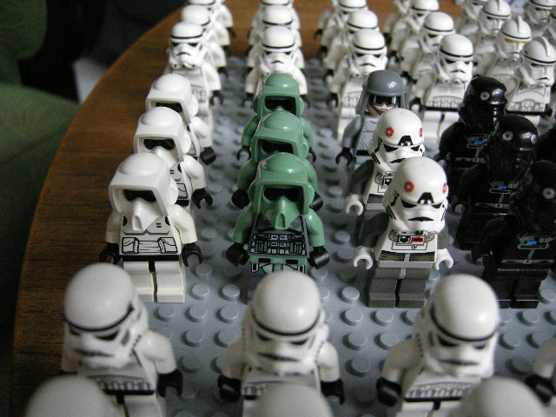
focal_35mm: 36
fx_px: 578
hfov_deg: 51.4
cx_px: 278
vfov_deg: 39.7
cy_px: 208
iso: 356
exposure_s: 1/59.6
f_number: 2.7
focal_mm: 7.5
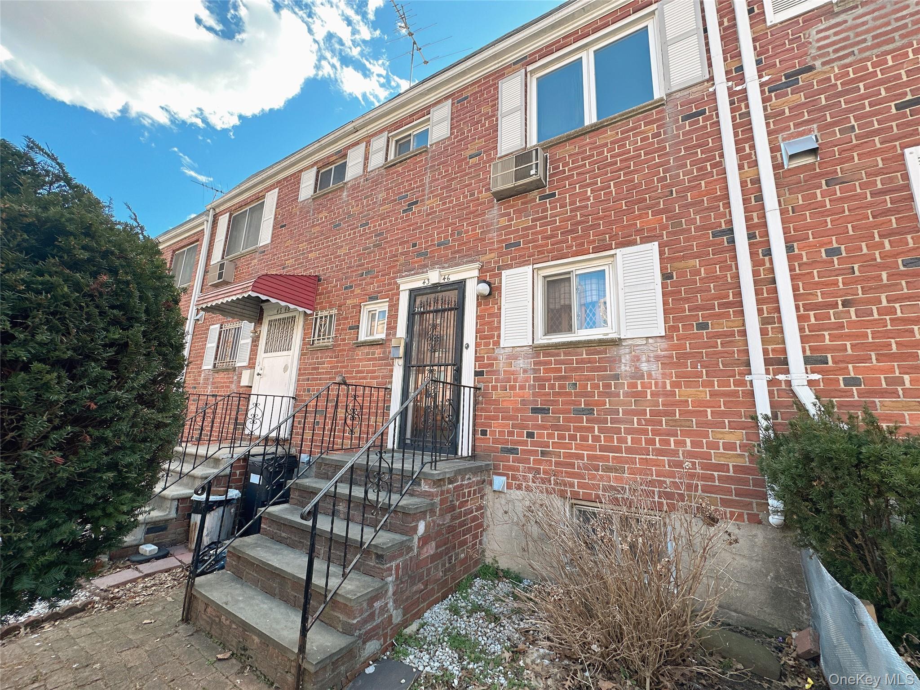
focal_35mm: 14
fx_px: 372
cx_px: 460
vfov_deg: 85.7
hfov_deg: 102.1
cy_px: 345
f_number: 2.2
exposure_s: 1/288
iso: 40
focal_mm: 2.22
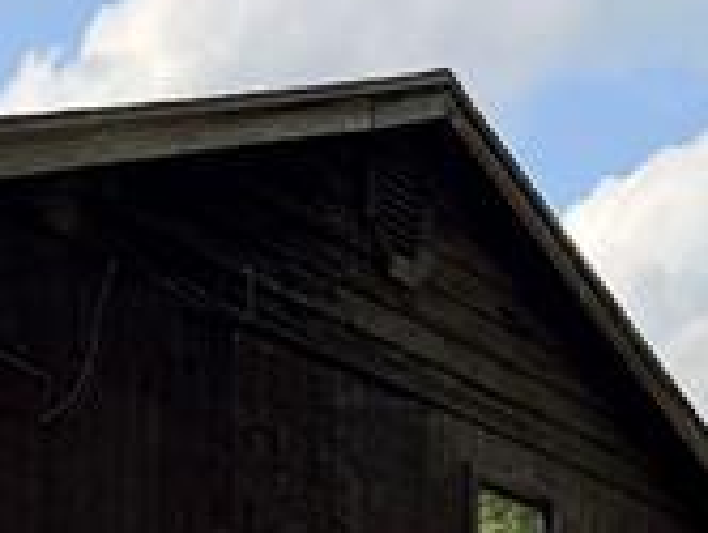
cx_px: -307
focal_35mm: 148
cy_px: 1228
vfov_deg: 9.1
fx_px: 3031
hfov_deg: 12.7
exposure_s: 1/689
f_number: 1.78
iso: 100
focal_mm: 6.76
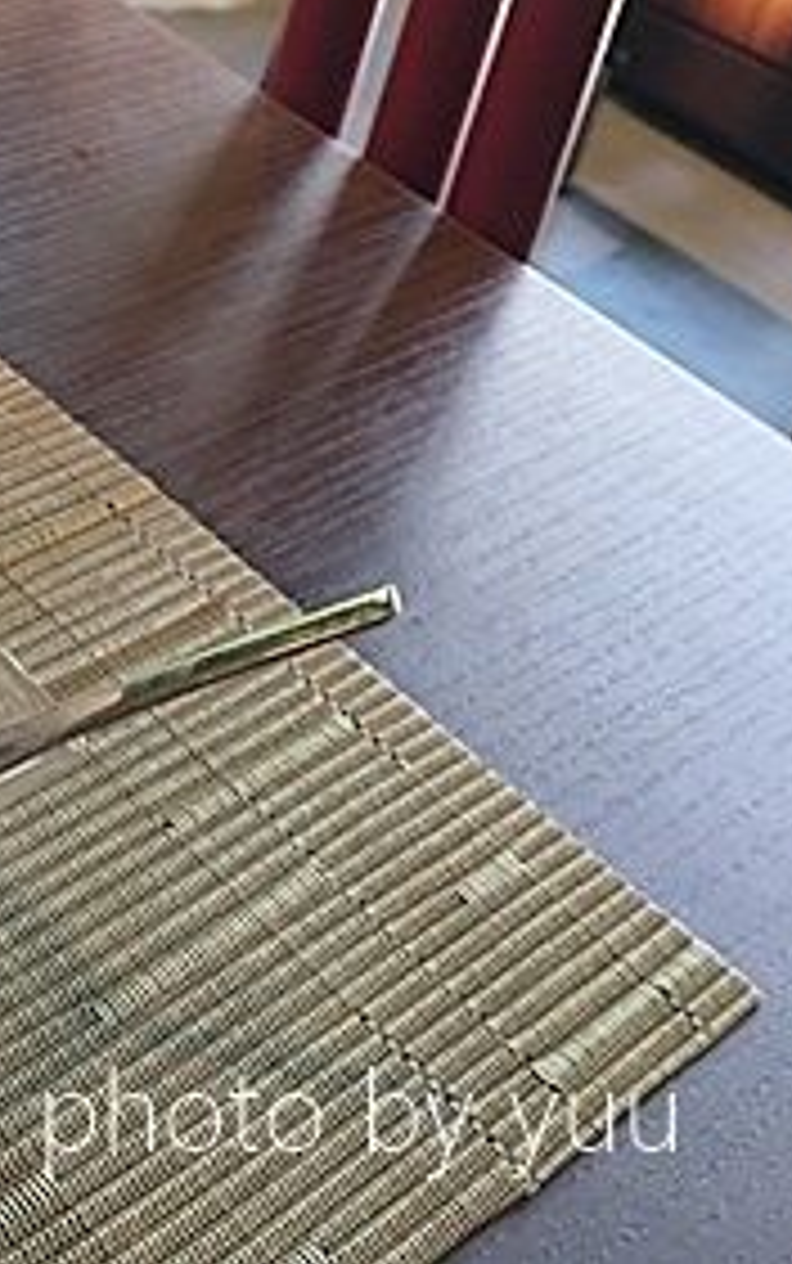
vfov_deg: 25.5
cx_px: -99
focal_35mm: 73
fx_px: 2517
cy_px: -232
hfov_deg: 17.2
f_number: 2.2
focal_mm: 4.15
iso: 64
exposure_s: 1/15
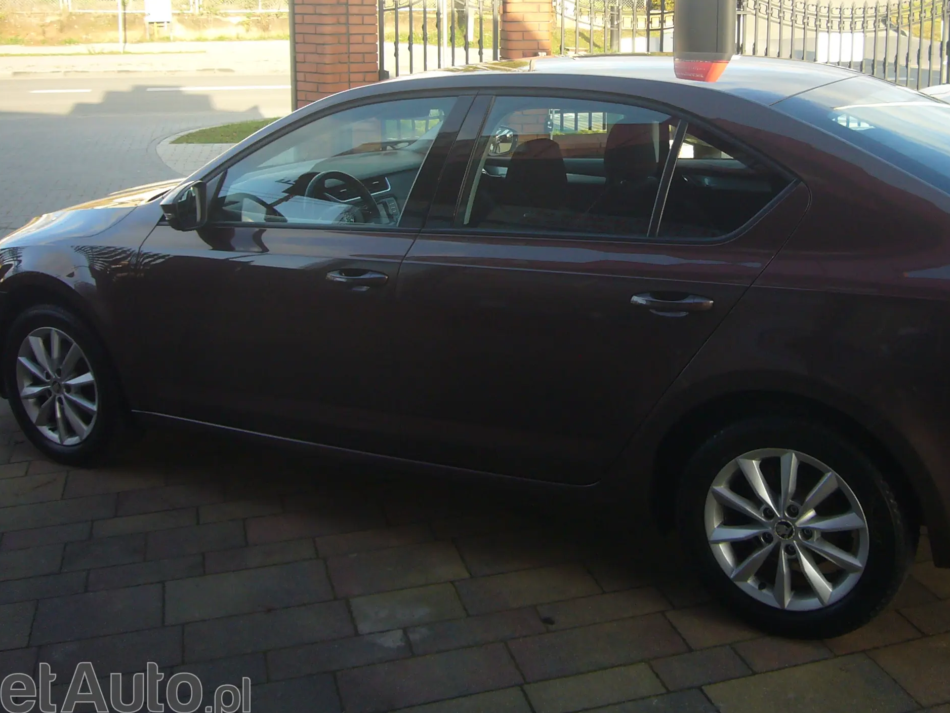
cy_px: 199
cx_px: 594
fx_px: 1153
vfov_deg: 33.8
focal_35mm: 42
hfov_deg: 44.4
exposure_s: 1/200
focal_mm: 4.6
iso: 80
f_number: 2.8
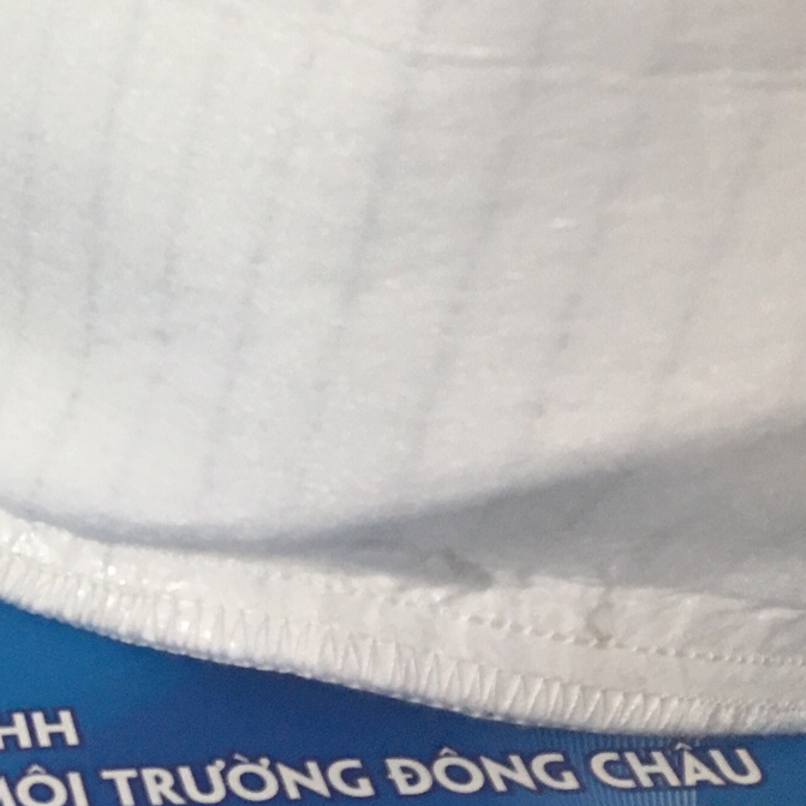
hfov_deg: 20.7
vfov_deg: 22.0
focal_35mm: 77
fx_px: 2028
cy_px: 95
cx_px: -216
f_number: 2.2
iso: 80
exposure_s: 1/17
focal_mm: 4.15
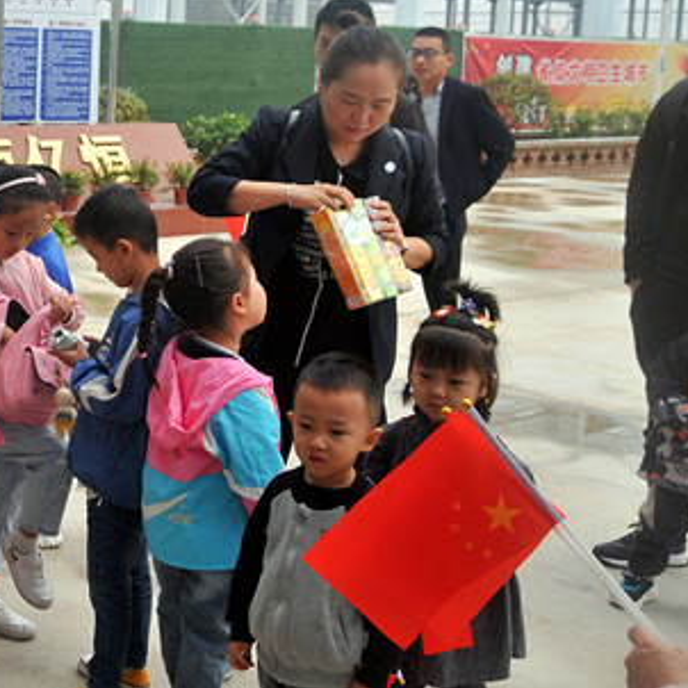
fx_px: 2429
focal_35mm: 108
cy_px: 199
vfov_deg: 16.1
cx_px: -214
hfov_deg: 15.3
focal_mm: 32
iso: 200
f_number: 6.3
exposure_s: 1/160
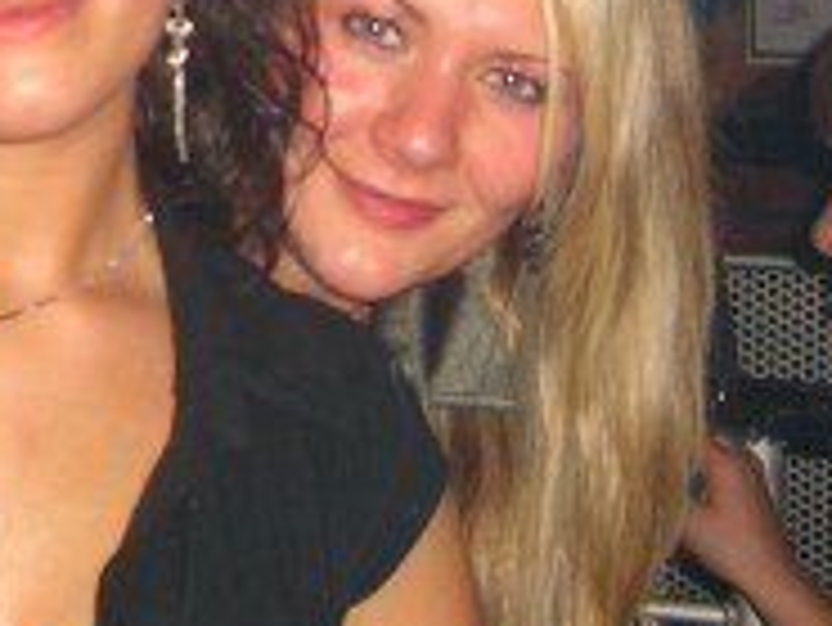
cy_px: -95
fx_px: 2958
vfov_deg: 11.8
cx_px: 220
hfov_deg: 15.9
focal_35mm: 123
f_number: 2.8
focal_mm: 7.9
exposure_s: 1/60
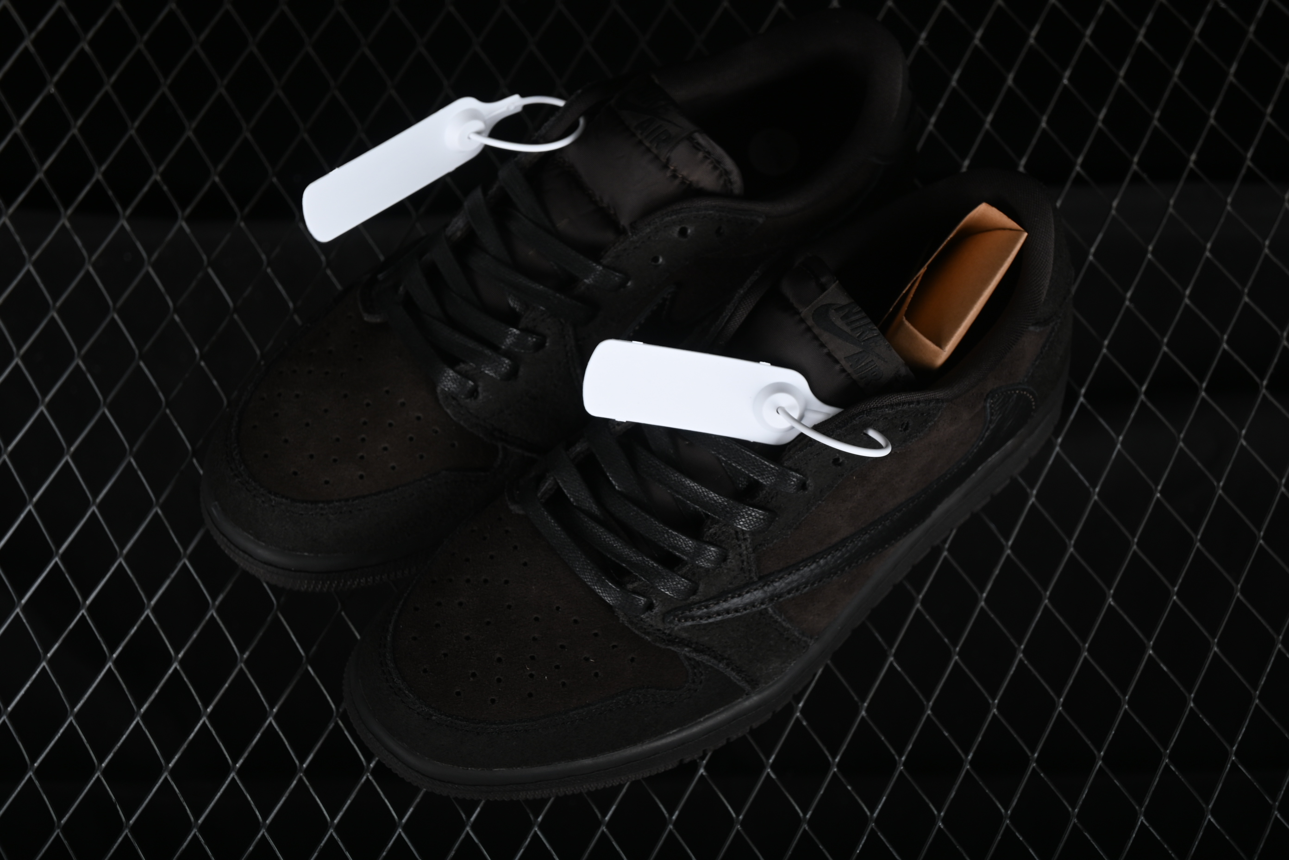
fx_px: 2685
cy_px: 430
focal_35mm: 75
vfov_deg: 18.2
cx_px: 644
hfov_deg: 27.0
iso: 160
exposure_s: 1/200
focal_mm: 50
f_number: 6.3
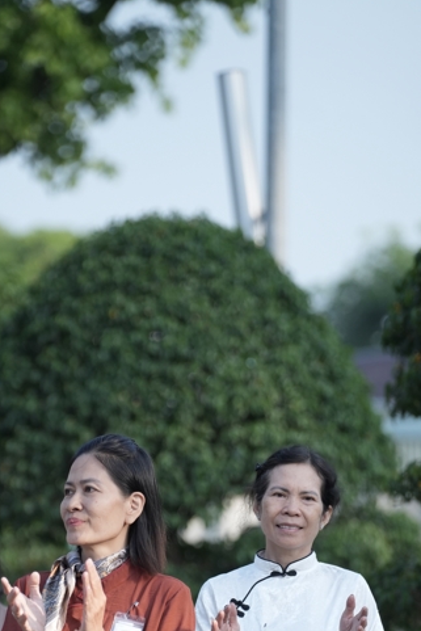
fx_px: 5328
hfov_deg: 4.5
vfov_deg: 6.8
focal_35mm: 304
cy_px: 625
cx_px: 163
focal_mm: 150
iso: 500
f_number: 2.8
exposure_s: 1/2000
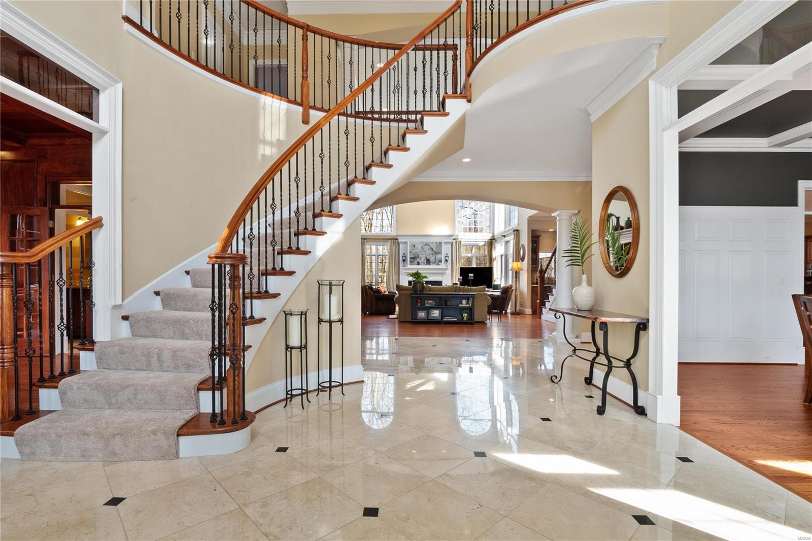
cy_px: 270
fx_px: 361
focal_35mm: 16
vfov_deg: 73.7
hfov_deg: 96.7
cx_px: 406
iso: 400
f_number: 10
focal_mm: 8
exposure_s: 1/6
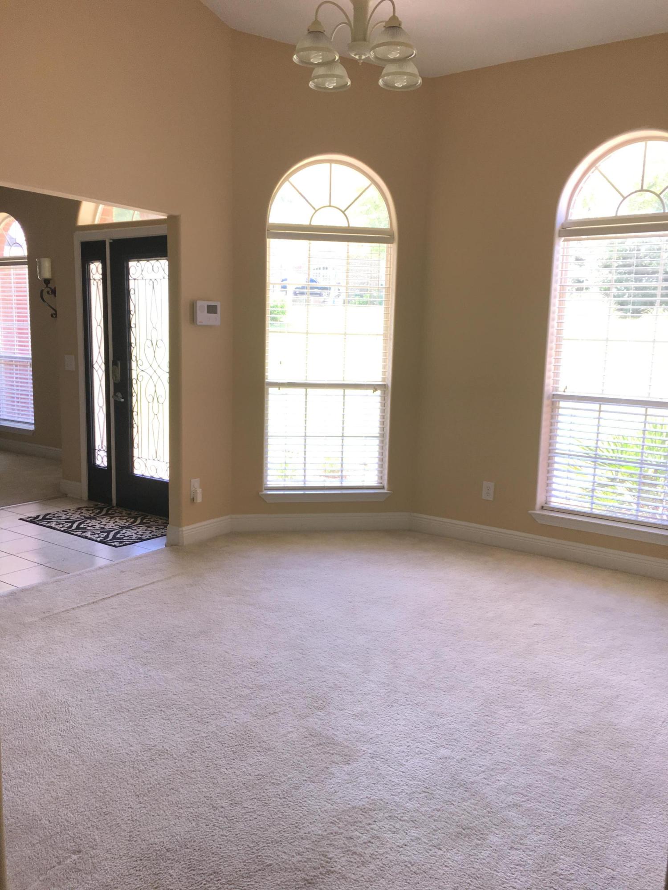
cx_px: 334
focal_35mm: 29
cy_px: 445
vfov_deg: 61.7
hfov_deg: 48.2
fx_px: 746
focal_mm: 4.15
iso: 25
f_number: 2.2
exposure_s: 1/40
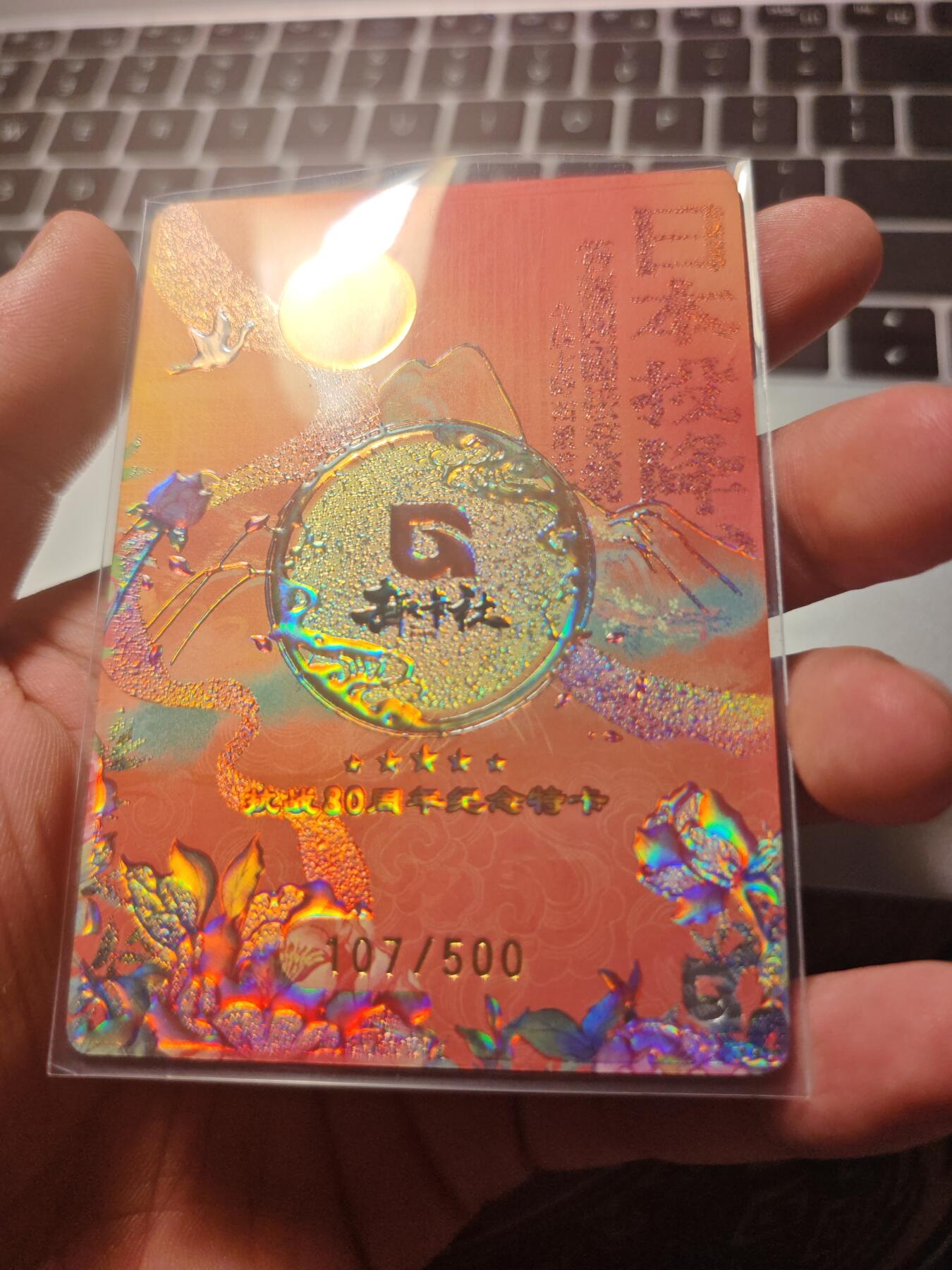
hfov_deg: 53.1
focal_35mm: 26
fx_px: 953
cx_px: 476
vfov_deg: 67.3
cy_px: 635
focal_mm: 5.4
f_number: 1.6
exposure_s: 1/100
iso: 64
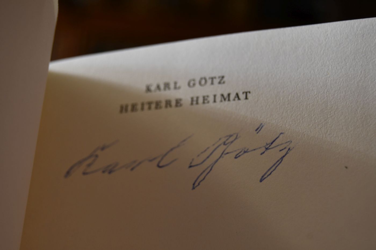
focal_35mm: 82
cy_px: 125
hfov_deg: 24.8
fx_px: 856
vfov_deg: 16.6
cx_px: 188
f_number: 5.6
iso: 450
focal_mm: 55
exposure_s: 1/250
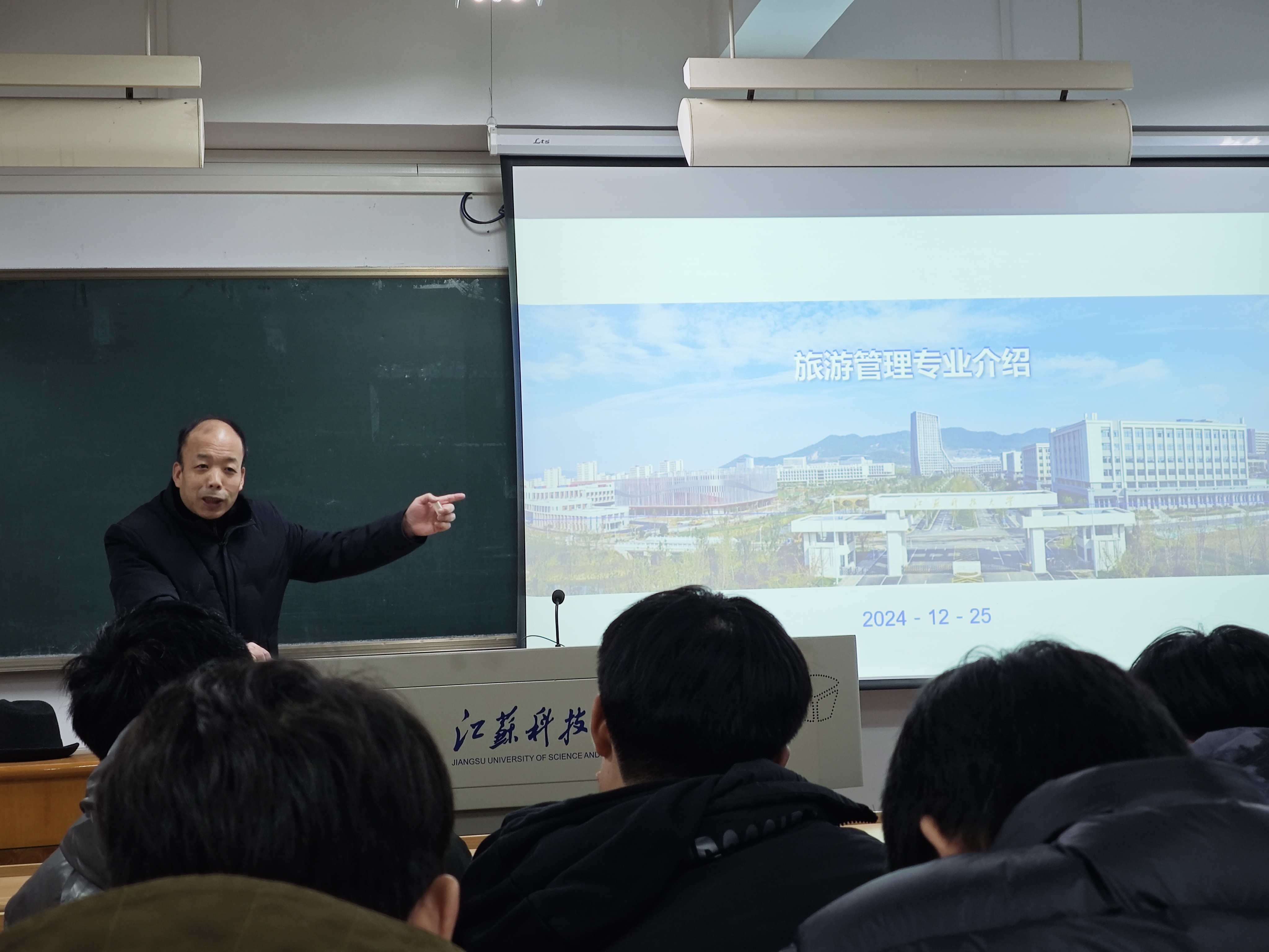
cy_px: 476
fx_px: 1906
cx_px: 634
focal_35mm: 52
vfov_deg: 28.0
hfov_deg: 36.8
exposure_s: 1/100
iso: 125
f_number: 1.6
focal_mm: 6.55
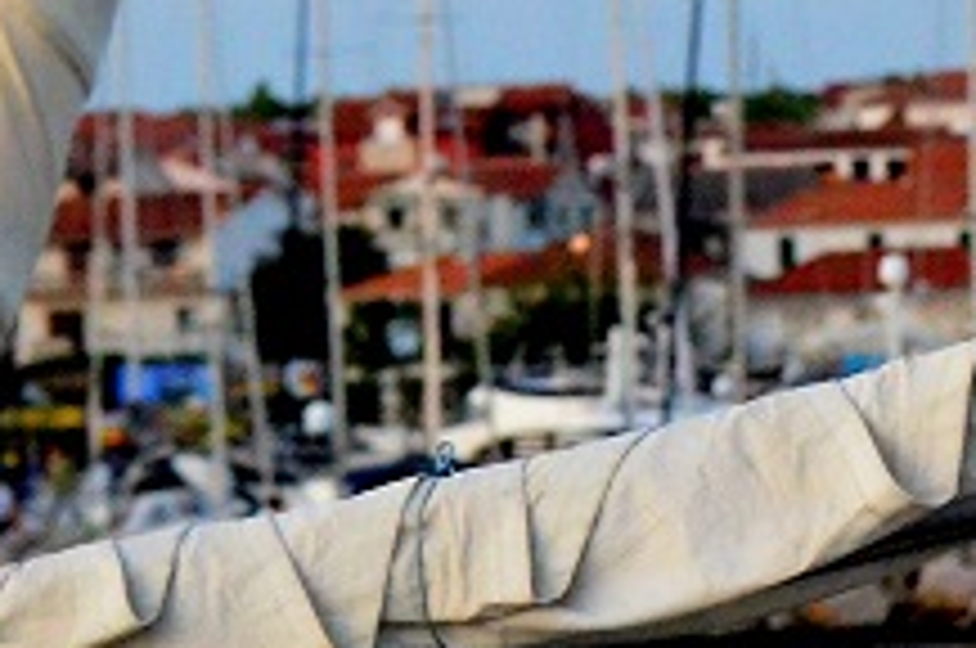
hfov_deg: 4.2
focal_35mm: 483
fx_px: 13075
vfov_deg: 2.8
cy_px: 151
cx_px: 1617
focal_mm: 70
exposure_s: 1/1600
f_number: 5
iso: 5000
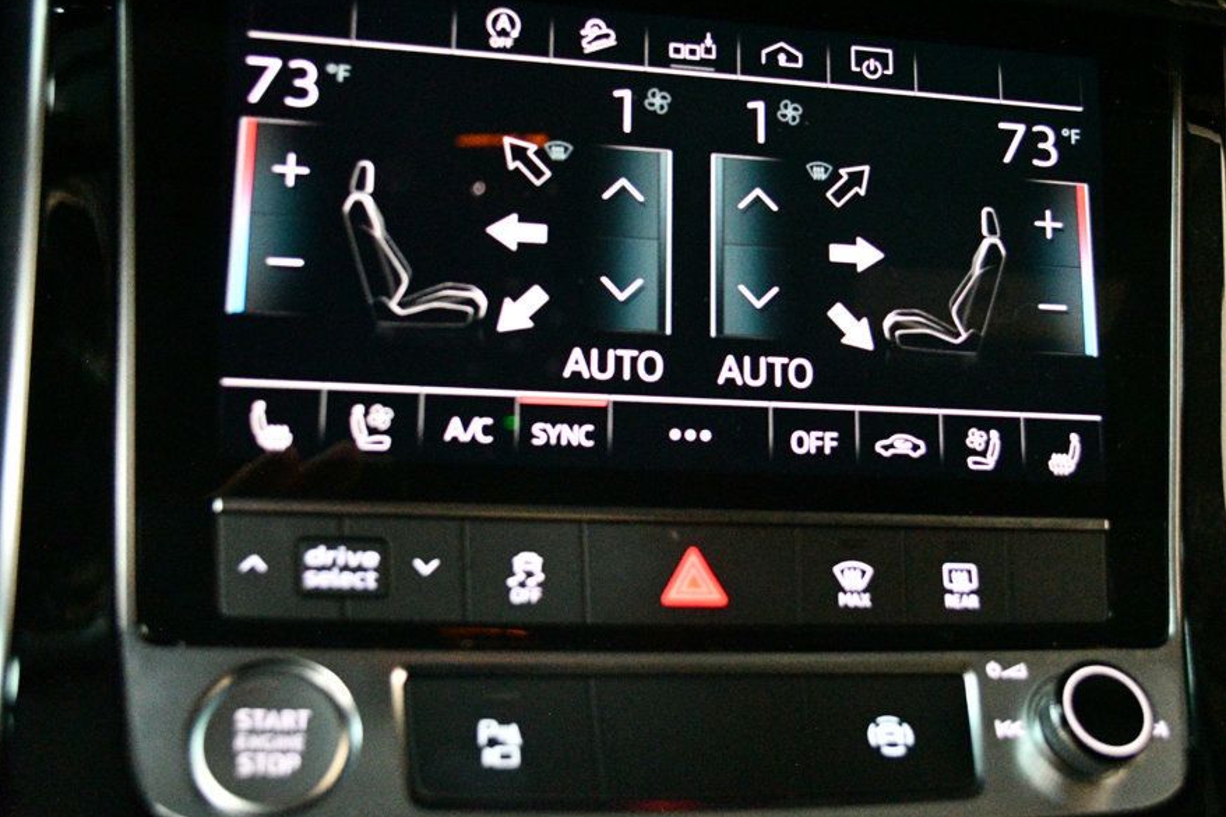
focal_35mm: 42
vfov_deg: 31.8
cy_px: 356
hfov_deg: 46.3
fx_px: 1430
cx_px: 705
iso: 12800
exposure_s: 1/60
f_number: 4
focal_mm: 24
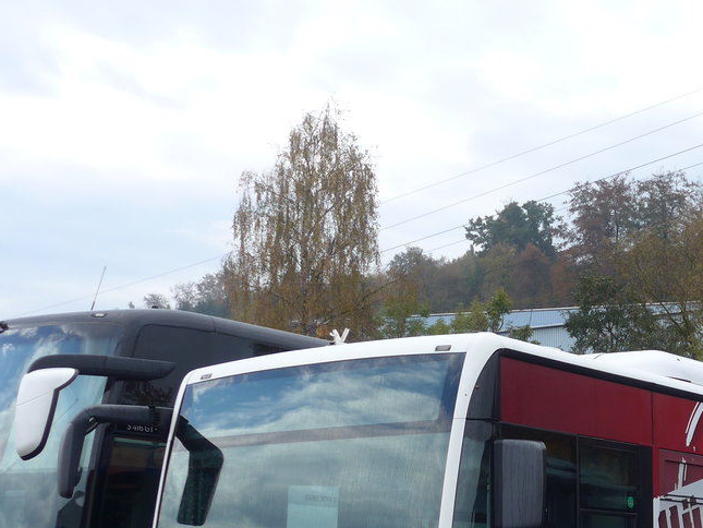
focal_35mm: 67
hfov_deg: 28.2
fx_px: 1361
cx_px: 580
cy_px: 469
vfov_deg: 21.5
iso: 80
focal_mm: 7.5
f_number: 2.8
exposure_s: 1/400
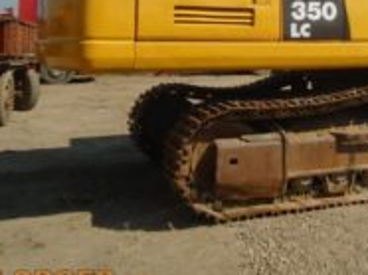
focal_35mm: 56
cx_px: 380
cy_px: 2
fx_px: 595
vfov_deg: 24.9
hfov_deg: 31.4
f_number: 8
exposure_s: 1/320
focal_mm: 4.6
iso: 100
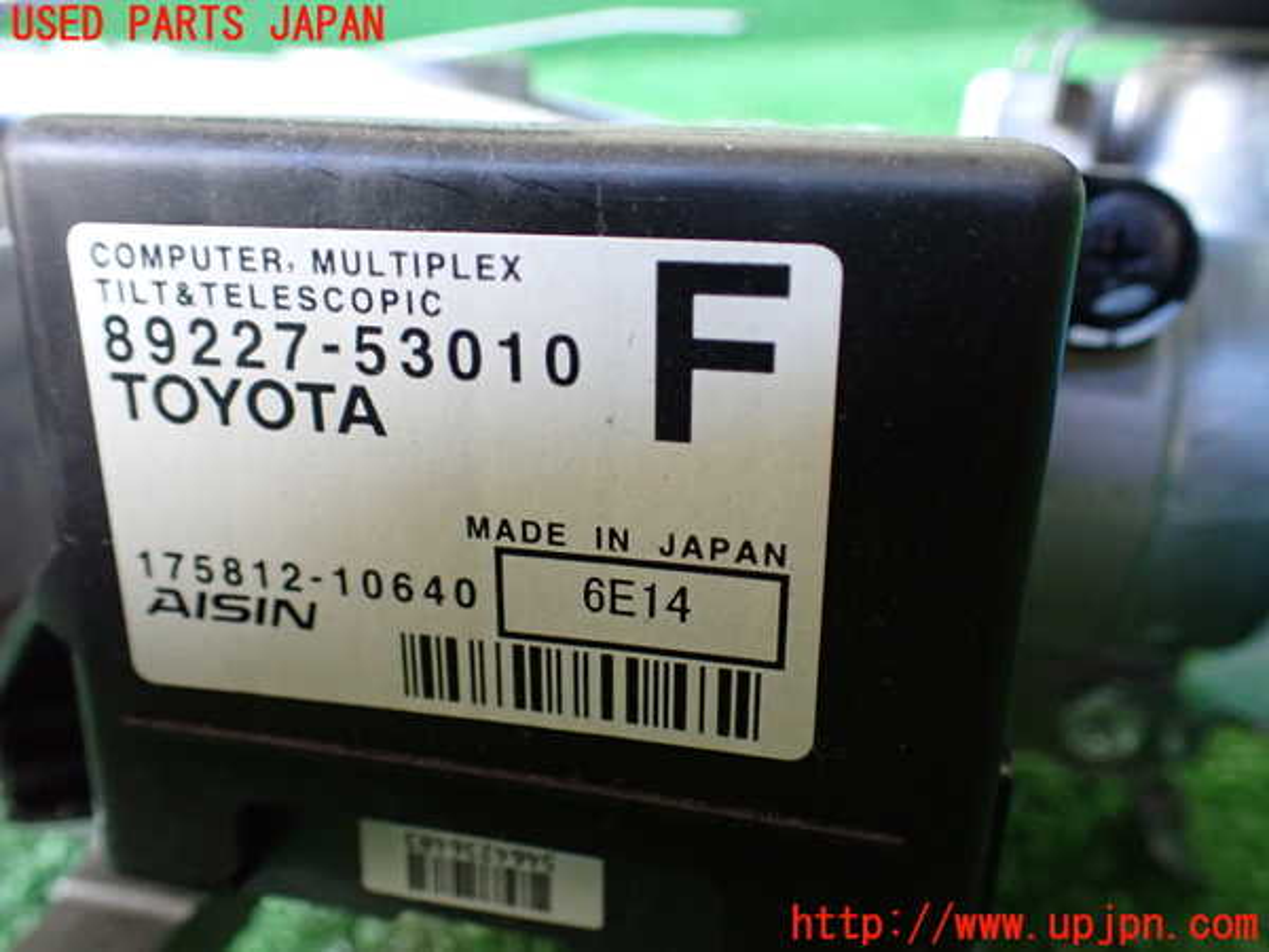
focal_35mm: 30
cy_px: 476
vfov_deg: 46.8
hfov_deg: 60.0
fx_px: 1100
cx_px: 634
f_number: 2.3
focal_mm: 5.4
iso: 800
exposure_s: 1/60
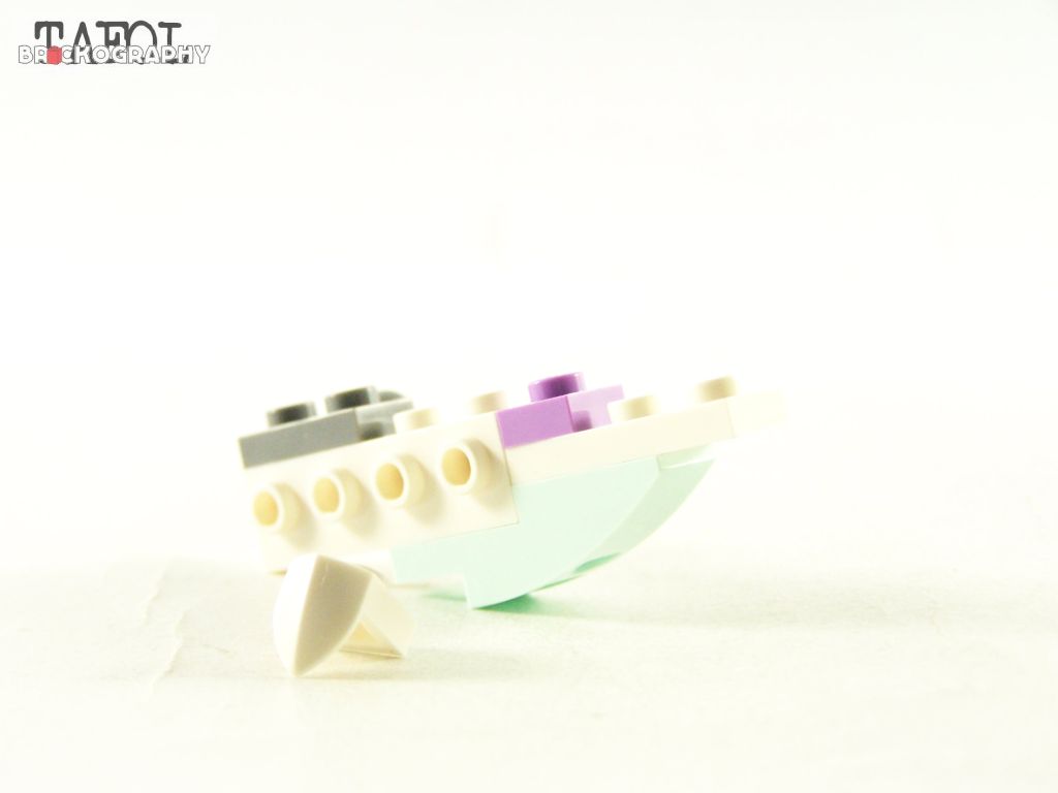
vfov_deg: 18.0
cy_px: 396
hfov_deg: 23.8
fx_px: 2506
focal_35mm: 82
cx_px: 529
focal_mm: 13.7
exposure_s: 1/60
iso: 400
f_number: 3.2
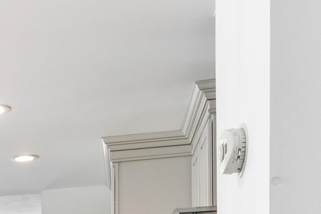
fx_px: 633
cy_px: 321
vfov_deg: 17.3
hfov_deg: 23.1
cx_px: -159
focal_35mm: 71
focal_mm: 10
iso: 100
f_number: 8
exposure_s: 1/4
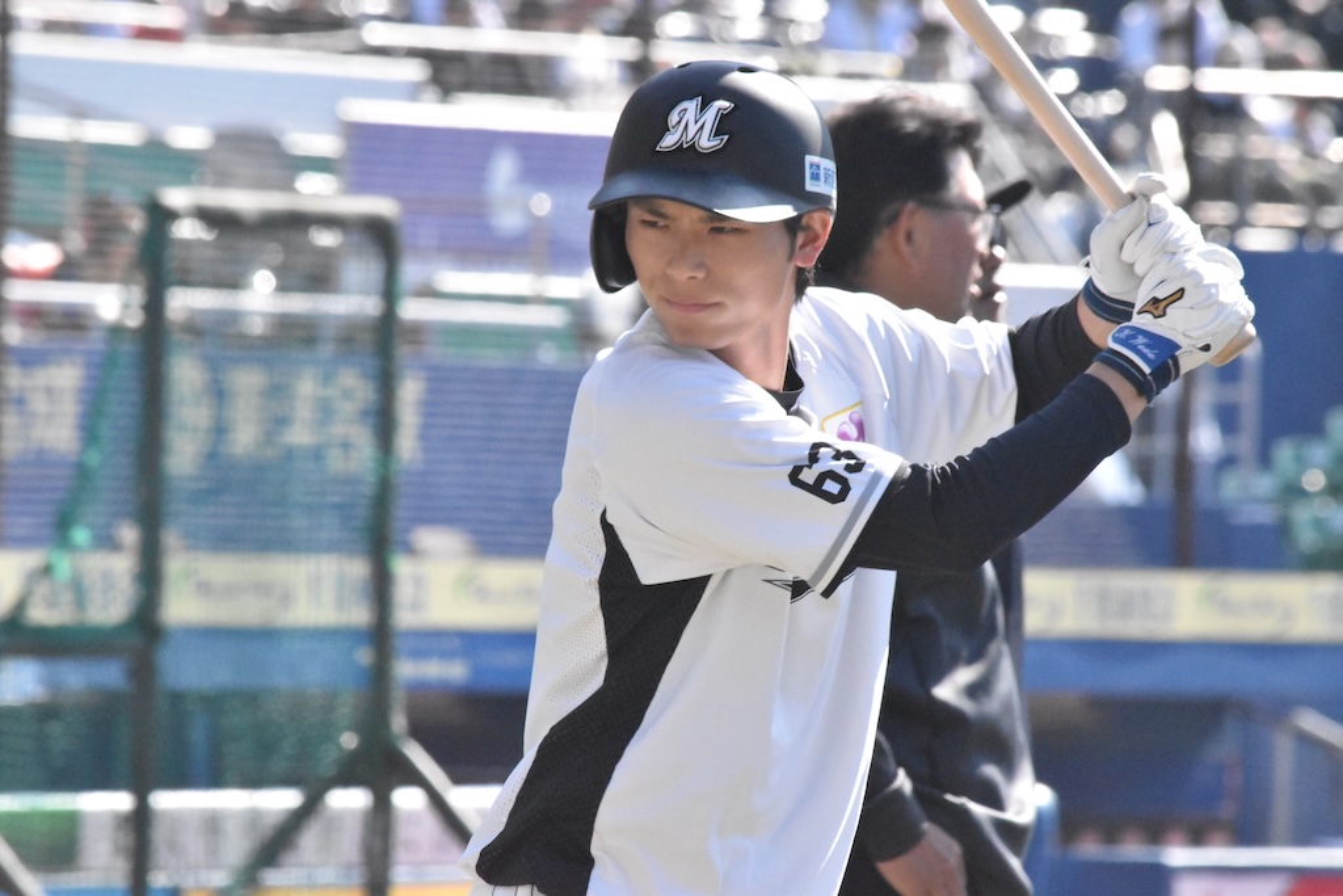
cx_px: 672
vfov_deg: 3.1
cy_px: 448
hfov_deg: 4.6
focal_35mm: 450
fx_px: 16789
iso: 10000
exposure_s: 1/4000
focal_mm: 300
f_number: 13
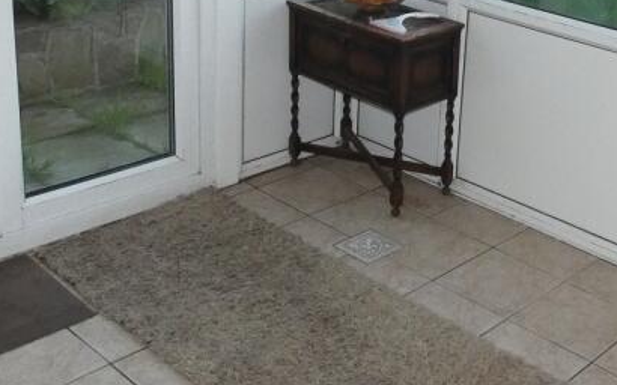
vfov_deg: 23.6
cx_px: 501
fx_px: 891
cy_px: 27
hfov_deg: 36.8
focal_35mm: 53
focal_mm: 3.6
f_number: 2.8
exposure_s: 1/125
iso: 500
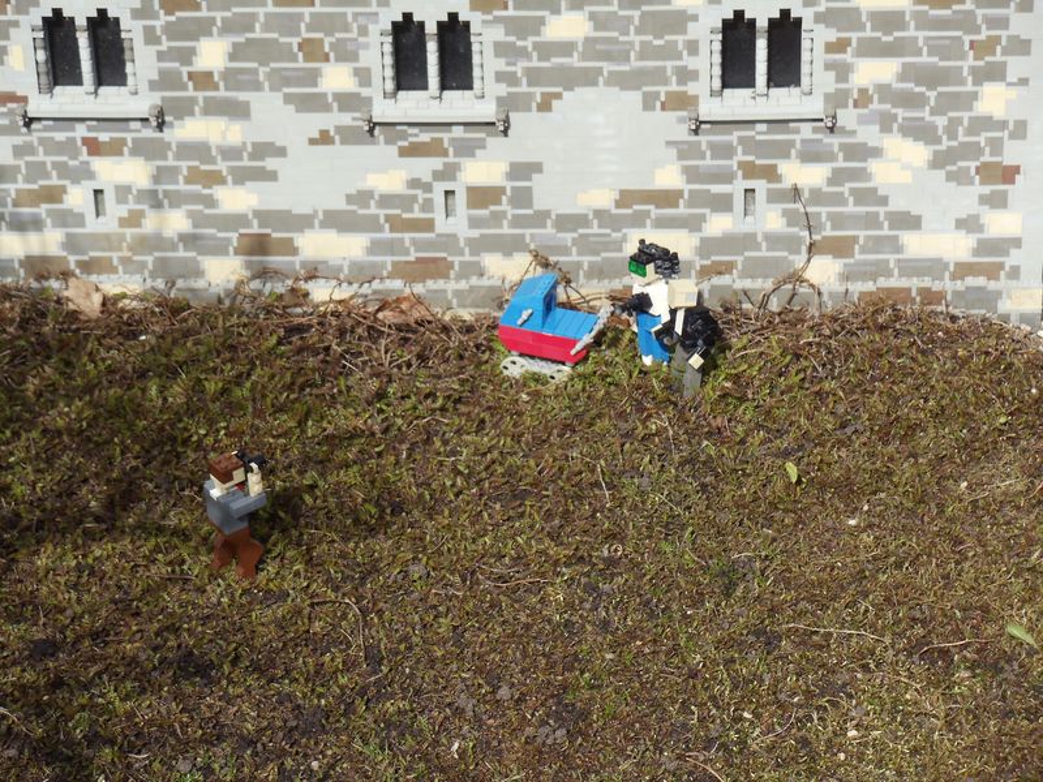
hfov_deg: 14.1
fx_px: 4218
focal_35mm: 140
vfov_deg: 10.6
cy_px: 391
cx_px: 522
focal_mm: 19.11
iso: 100
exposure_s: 1/500
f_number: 5
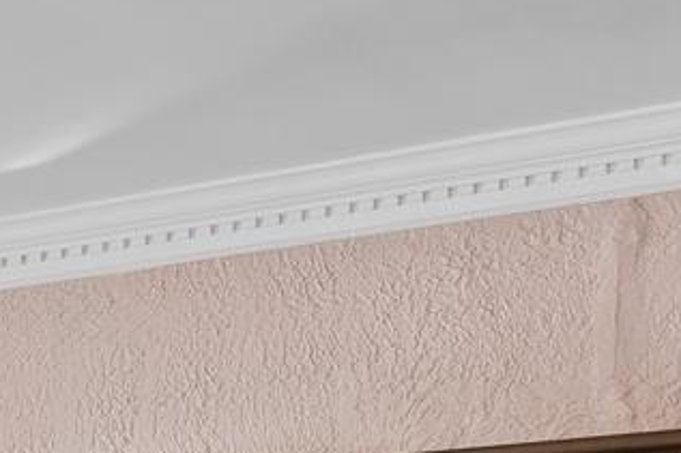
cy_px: 765
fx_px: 2080
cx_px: -1121
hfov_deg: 12.6
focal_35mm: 110
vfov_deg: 11.7
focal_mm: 17
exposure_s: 1/5
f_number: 7.1
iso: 250
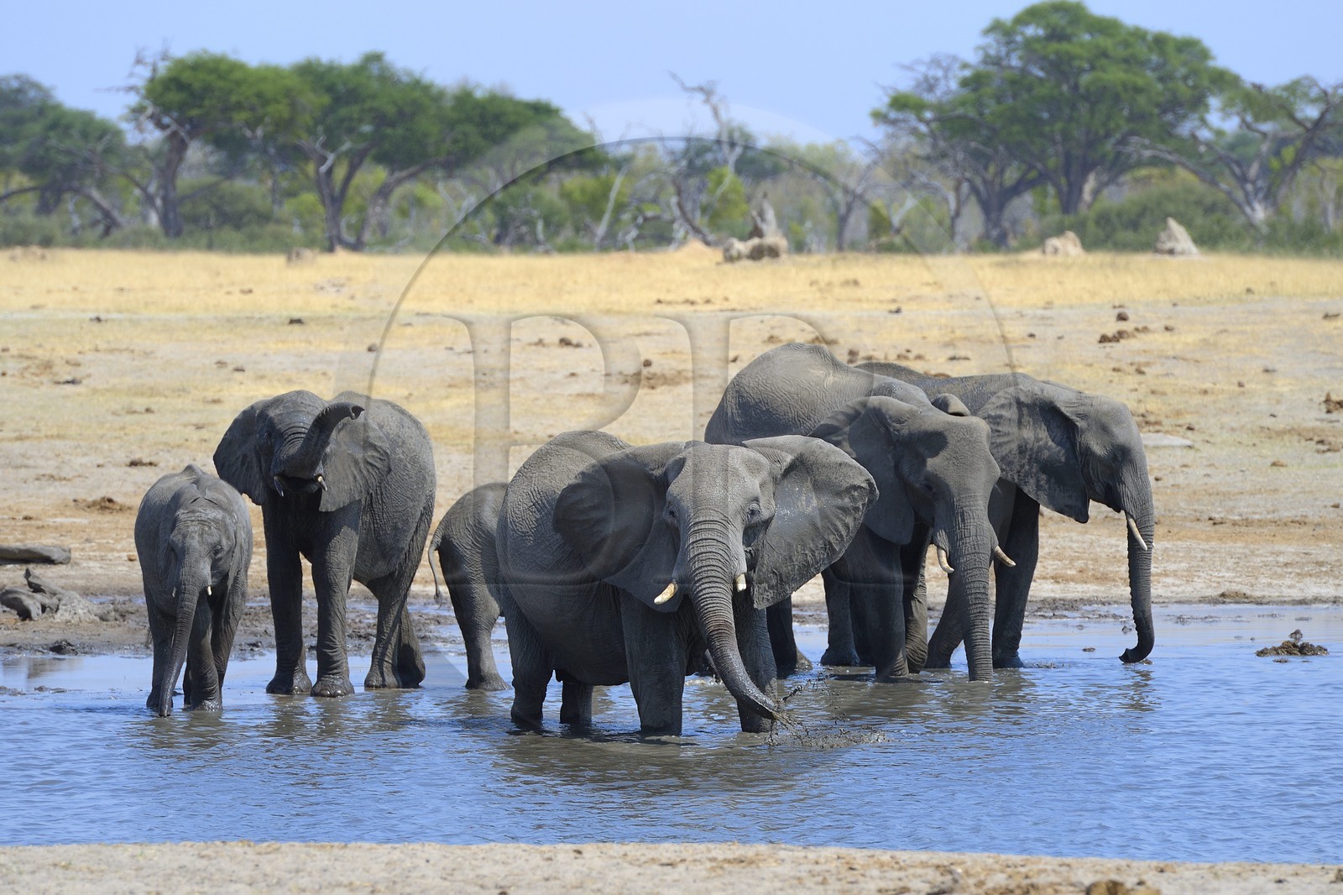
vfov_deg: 4.9
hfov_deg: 7.4
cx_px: 672
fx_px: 10443
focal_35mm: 280
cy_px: 448
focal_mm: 280
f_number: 7.1
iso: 400
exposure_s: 1/1000
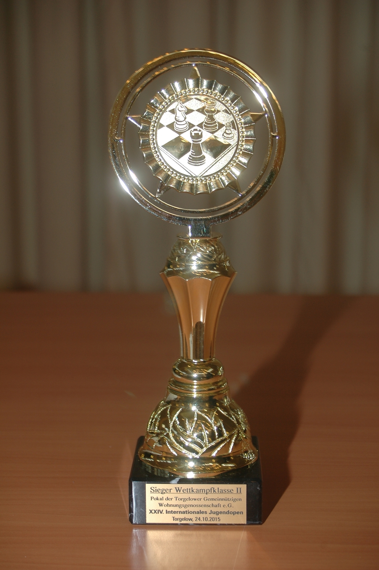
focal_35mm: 75
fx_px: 1186
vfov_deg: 27.0
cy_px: 285
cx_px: 190
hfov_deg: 18.2
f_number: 5.6
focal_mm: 50
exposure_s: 1/60
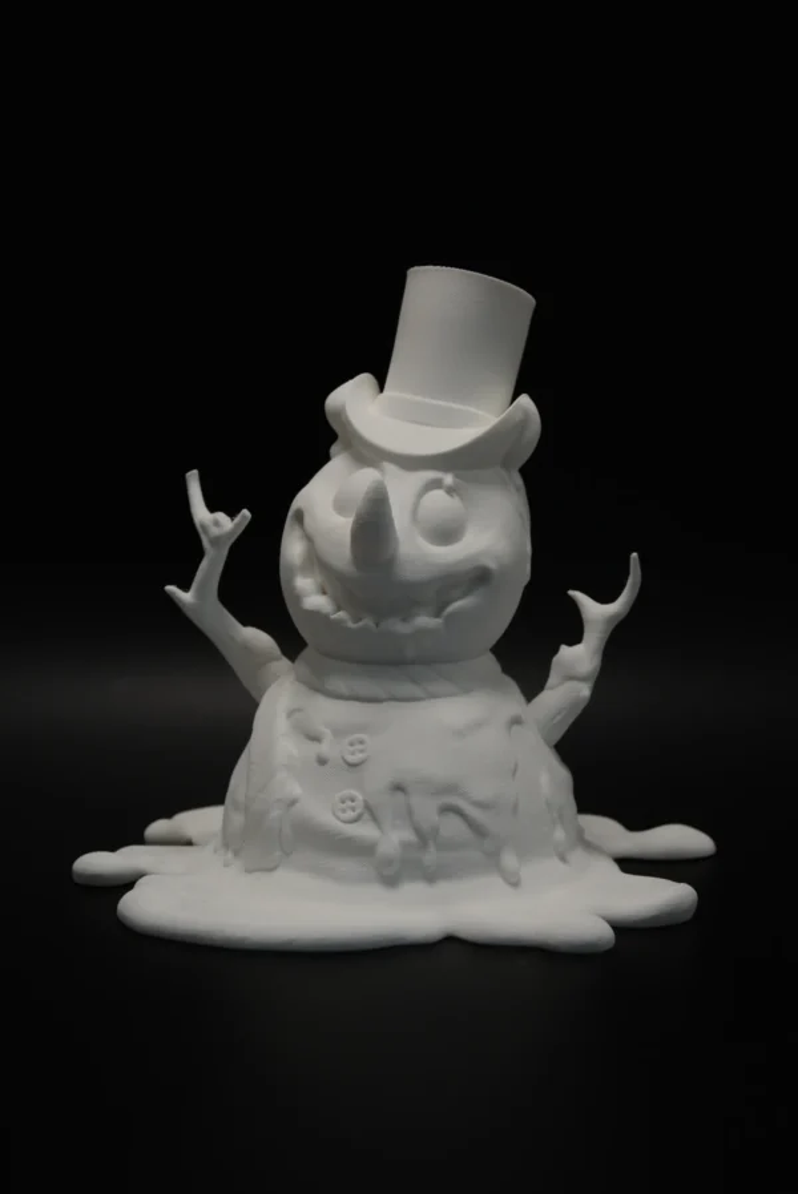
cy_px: 597
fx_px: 2091
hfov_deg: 21.6
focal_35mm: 63
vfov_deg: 31.9
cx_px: 399
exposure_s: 1/125
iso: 400
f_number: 5.6
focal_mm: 42
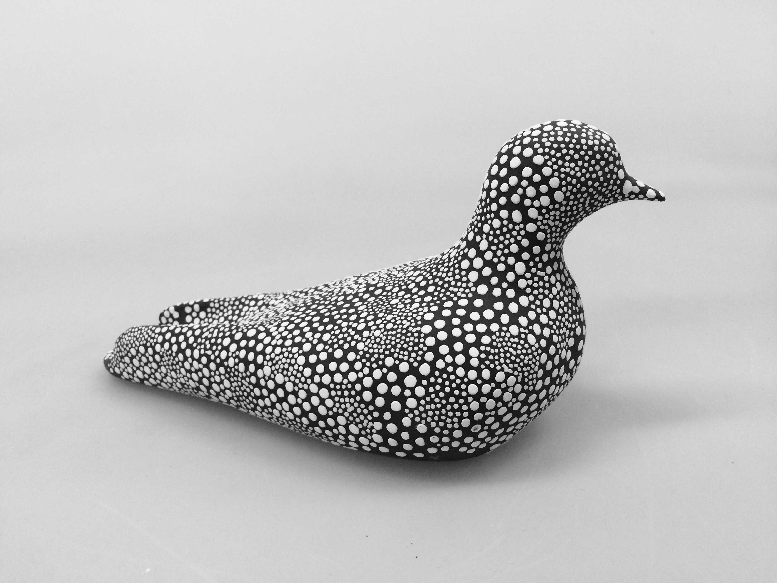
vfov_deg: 48.2
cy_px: 292
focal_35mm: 29
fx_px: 651
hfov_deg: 61.7
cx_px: 388
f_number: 2.2
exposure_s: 1/30
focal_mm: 4.15
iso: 125
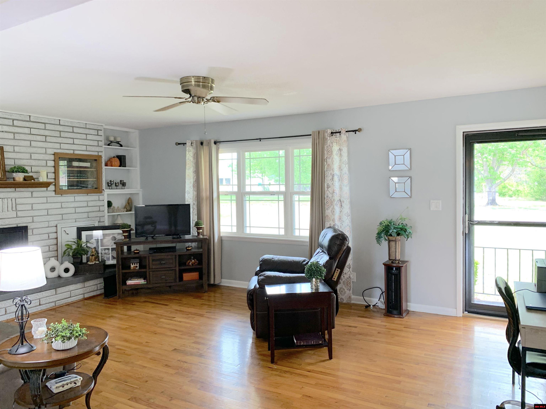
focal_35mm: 26
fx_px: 410
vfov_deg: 53.1
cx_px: 273
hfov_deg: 67.3
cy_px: 204
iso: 100
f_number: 1.8
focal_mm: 4.25
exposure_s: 1/60
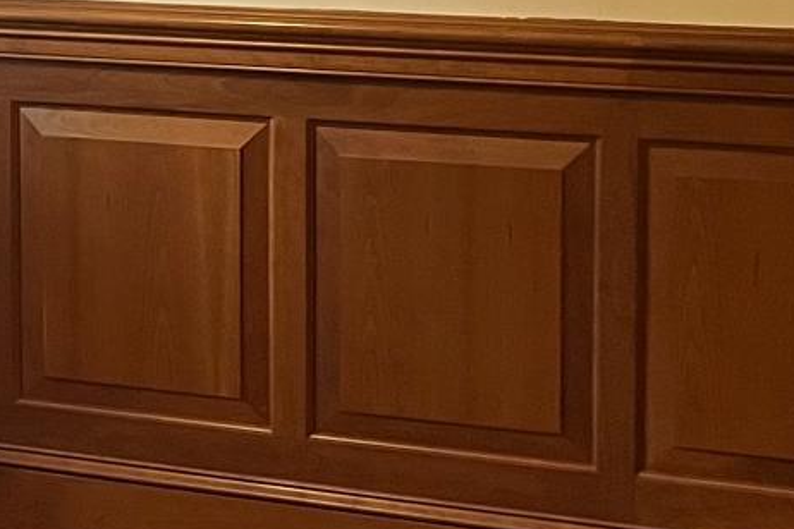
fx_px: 2646
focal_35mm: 120
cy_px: -105
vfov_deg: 11.2
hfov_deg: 15.6
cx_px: -421
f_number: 1.6
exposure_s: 1/60
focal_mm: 5.1
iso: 100
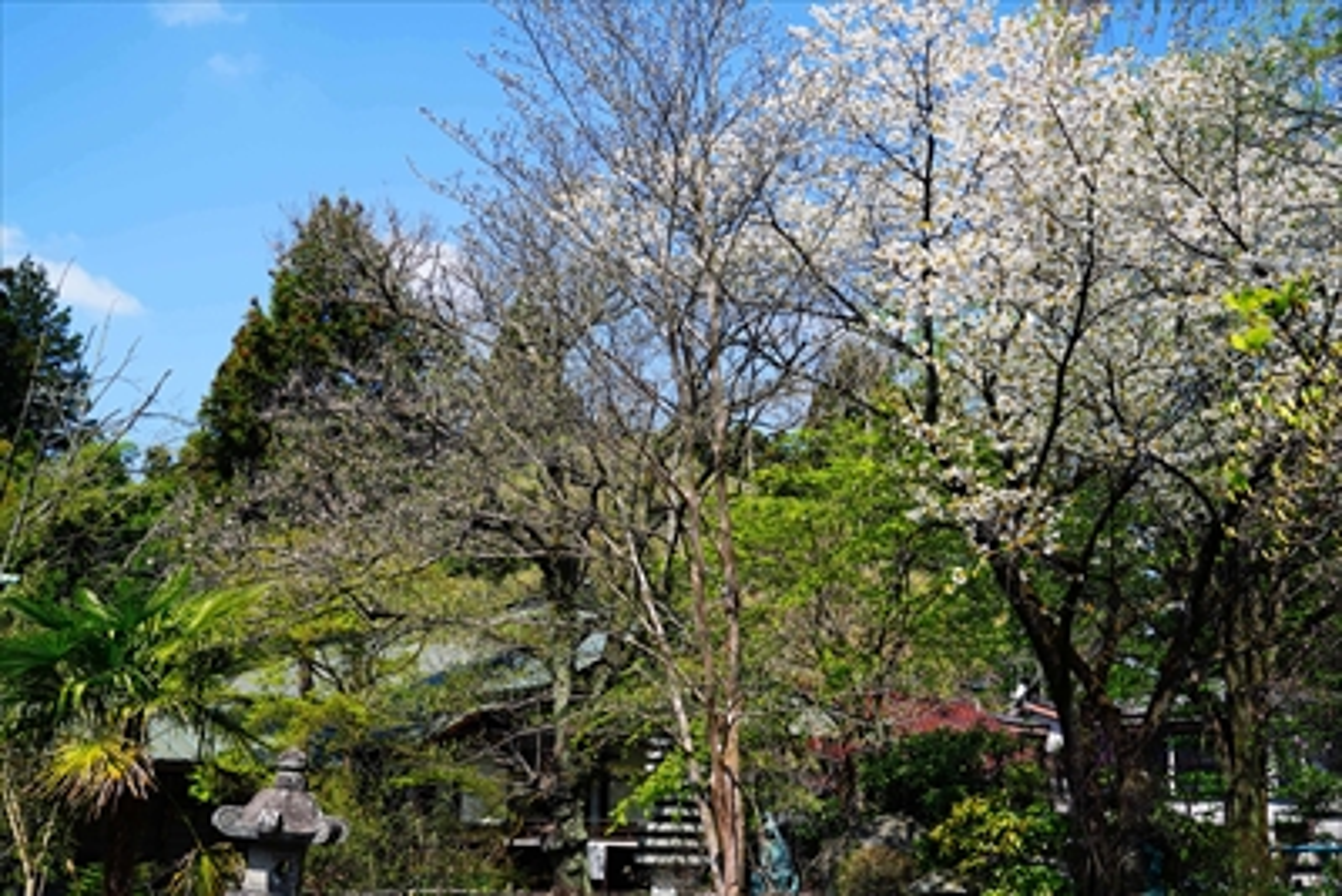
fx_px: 1454
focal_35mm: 39
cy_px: 448
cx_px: 671
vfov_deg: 34.2
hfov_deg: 49.5
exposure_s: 1/200
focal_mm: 39
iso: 100
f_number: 8
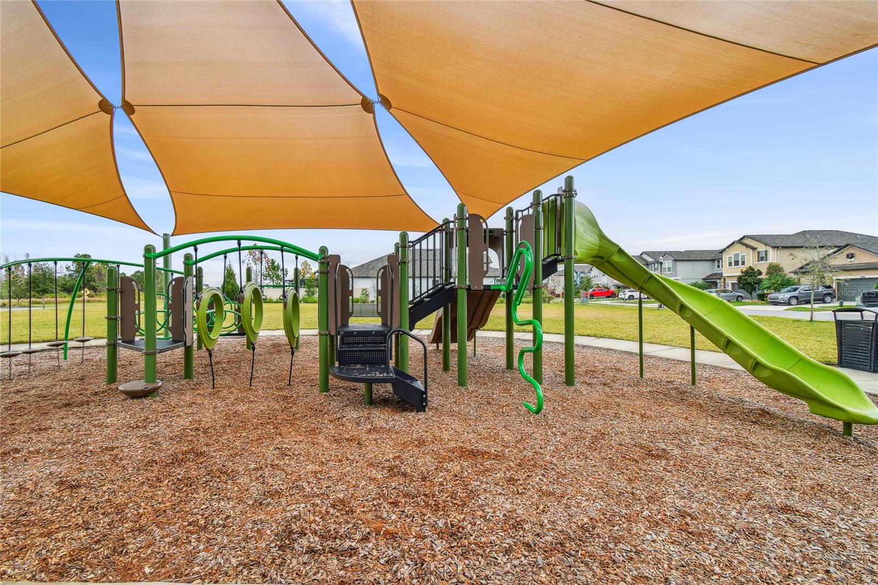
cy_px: 292
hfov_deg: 100.4
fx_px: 366
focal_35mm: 15
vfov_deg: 77.3
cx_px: 439
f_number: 7.1
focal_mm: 10
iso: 100
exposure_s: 1/50
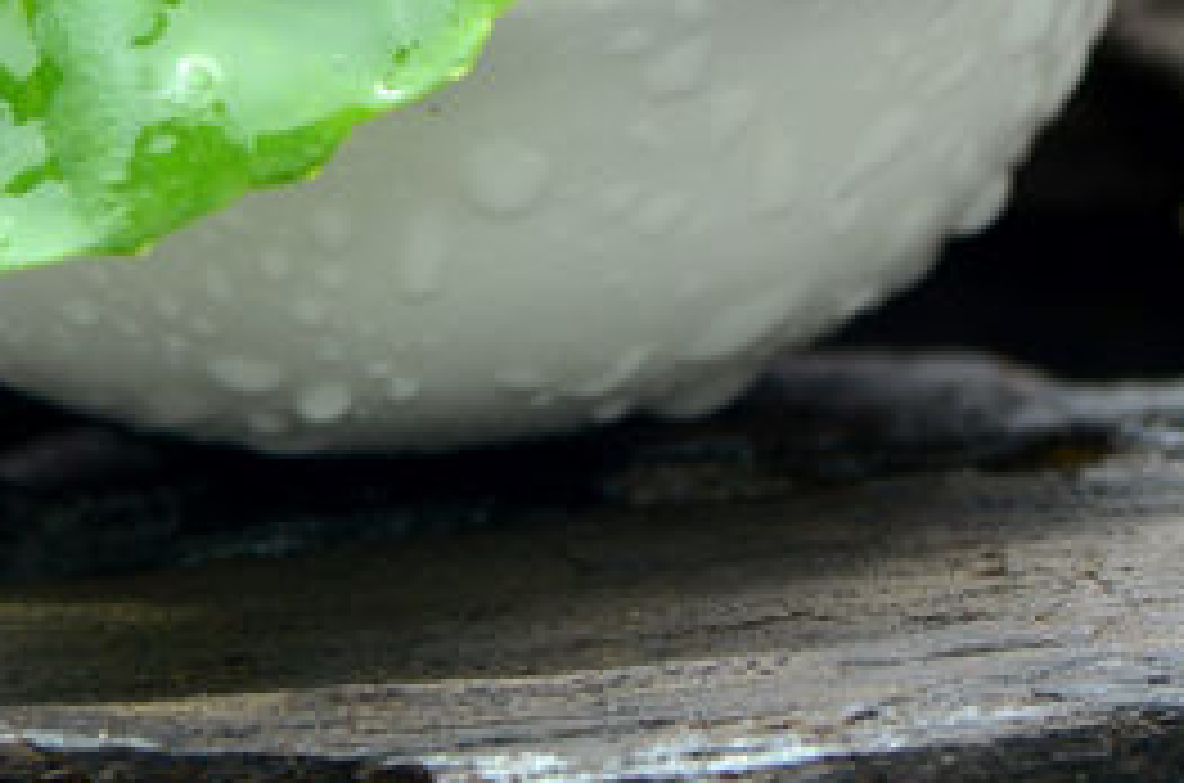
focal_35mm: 510
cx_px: -437
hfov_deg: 4.0
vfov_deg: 2.7
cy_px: -407
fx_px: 16720
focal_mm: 105
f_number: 8
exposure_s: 1/2.5
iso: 200
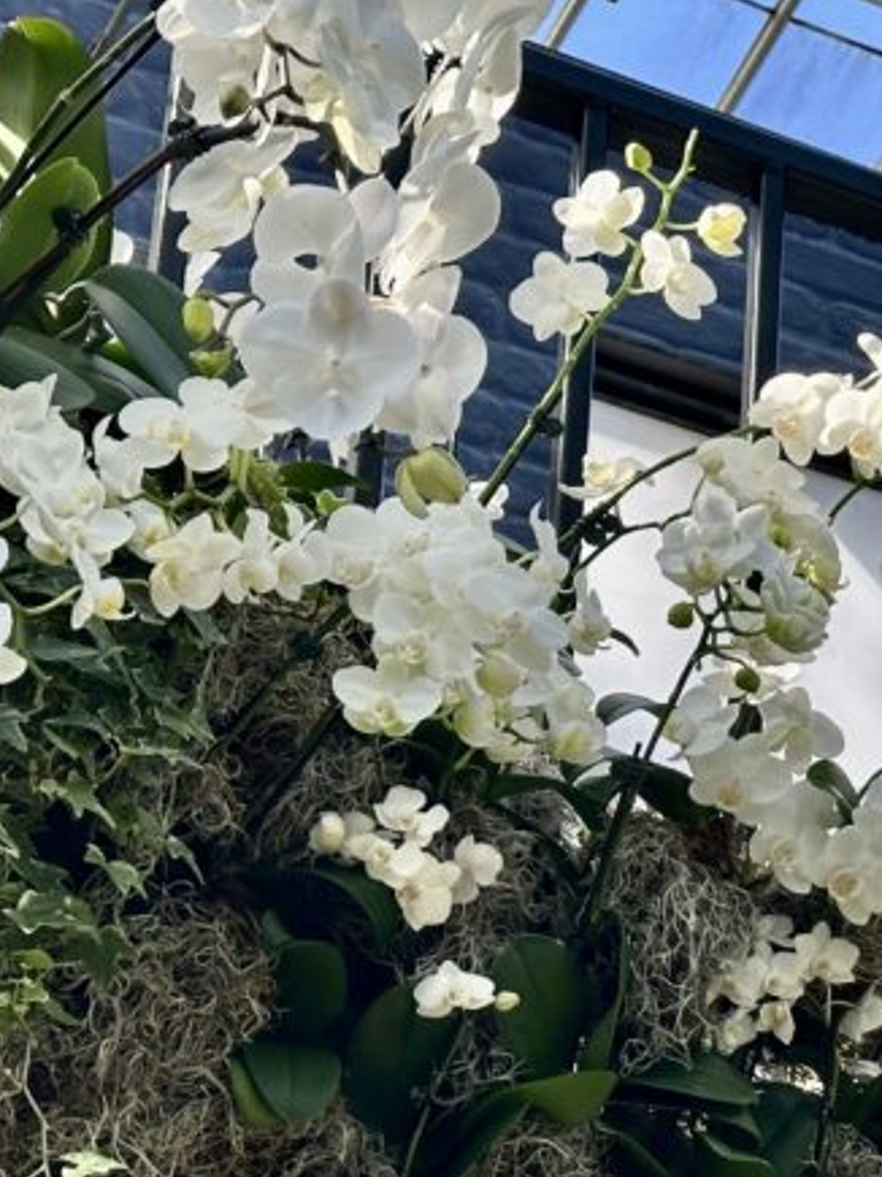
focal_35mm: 113
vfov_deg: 17.4
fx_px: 3841
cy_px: 687
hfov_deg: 12.4
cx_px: 1358
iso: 64
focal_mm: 6.86
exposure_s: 1/872
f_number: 1.78
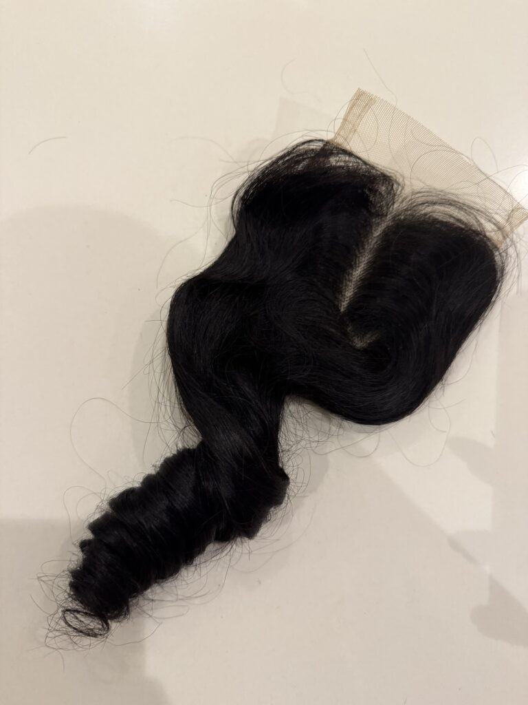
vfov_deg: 71.6
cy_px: 352
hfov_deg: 56.8
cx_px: 264
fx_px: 488
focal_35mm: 24
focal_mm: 6.76
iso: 400
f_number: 1.78
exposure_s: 1/60
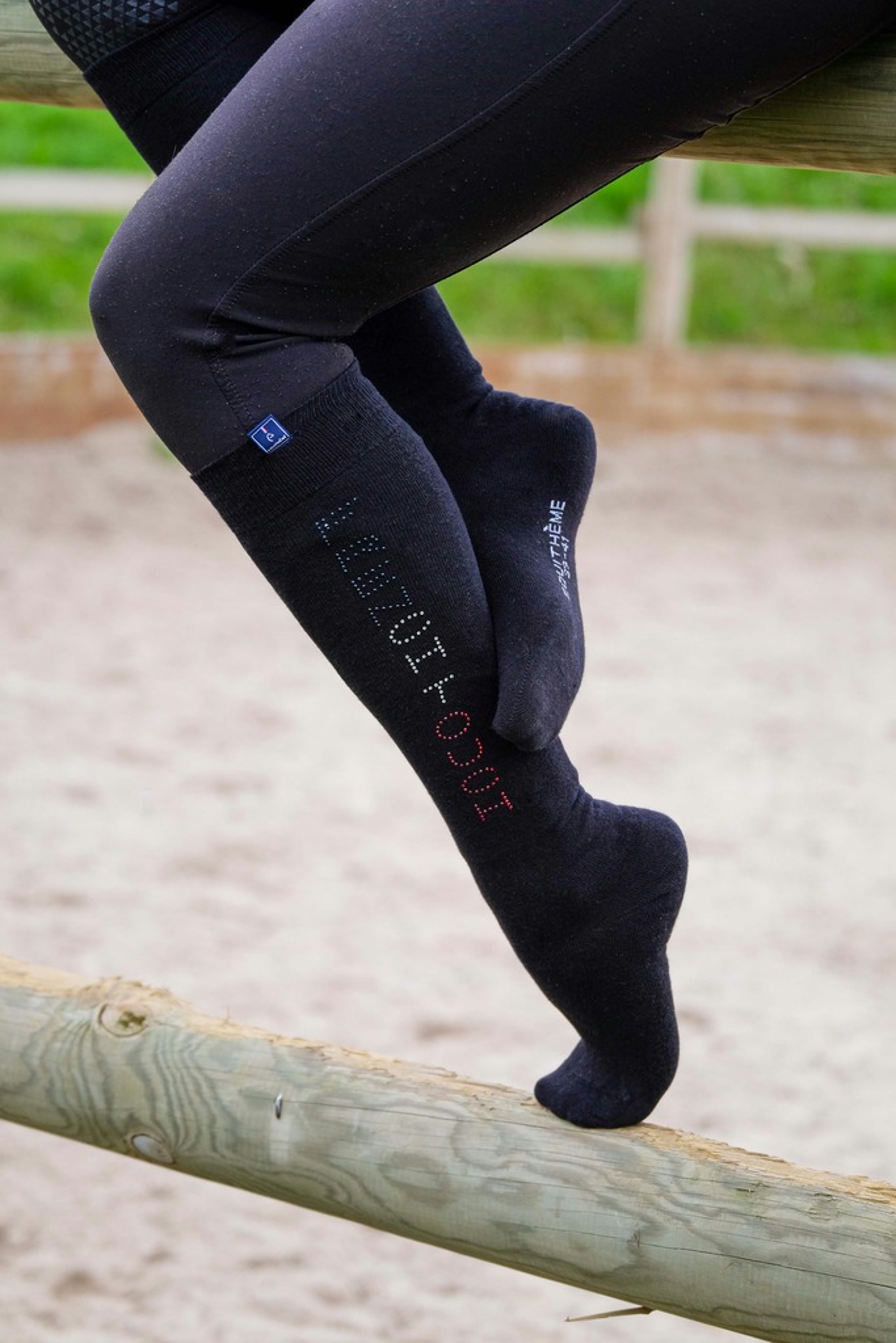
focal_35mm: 105
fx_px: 3918
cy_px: 672
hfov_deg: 13.0
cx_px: 448
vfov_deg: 19.5
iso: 400
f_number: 4
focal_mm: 70
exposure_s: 1/500
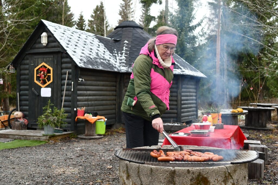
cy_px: 92
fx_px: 355
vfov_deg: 29.3
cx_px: 139
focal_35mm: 46
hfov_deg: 42.7
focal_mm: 31
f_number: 4
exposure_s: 1/60
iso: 640
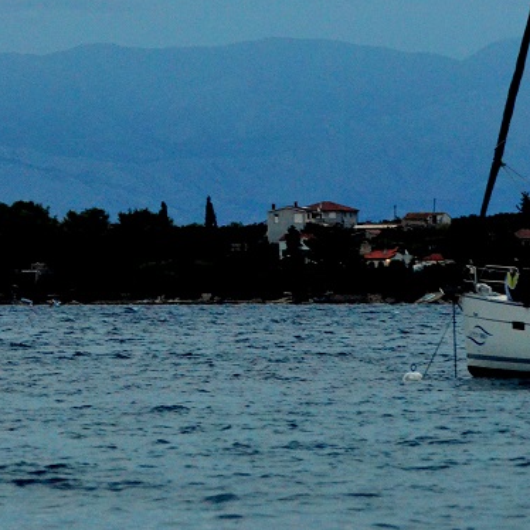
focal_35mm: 415
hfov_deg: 4.2
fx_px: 7189
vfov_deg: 4.2
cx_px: 206
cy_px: 103
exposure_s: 1/80
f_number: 4.8
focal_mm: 122
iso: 5000
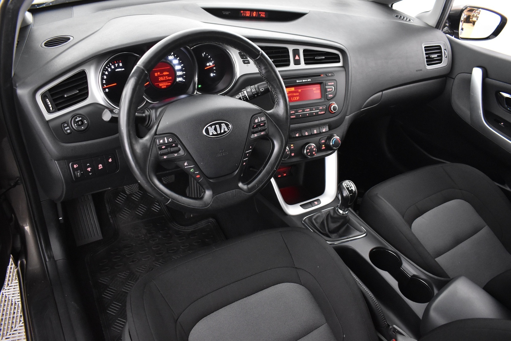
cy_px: 170
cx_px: 256
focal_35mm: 27
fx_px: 383
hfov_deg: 67.4
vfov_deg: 47.9
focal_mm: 18
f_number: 3.5
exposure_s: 1/20
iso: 3200
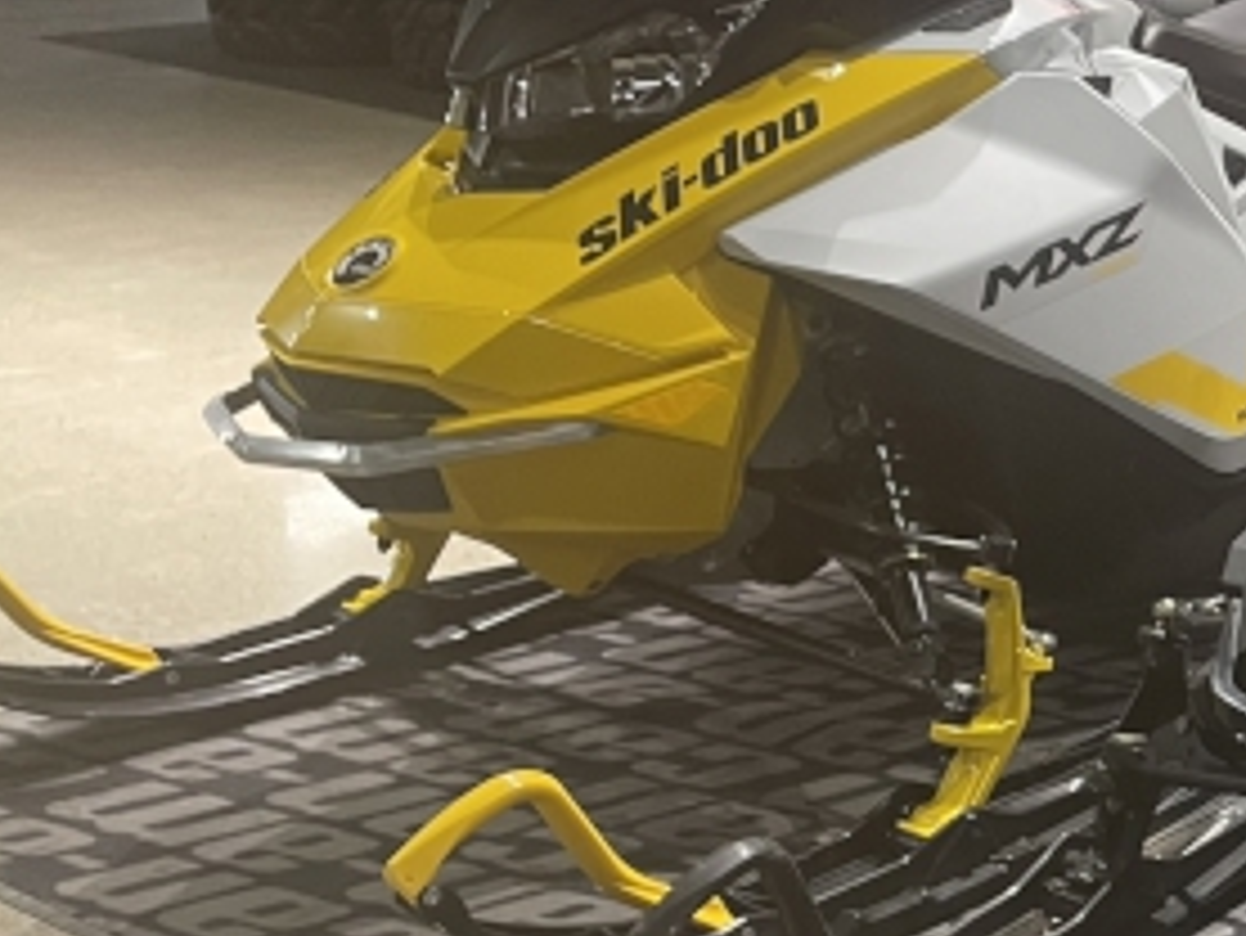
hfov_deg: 23.5
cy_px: 662
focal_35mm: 75
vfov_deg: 19.6
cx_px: 1543
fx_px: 2701
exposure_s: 1/60
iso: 125
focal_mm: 4.2
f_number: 1.6
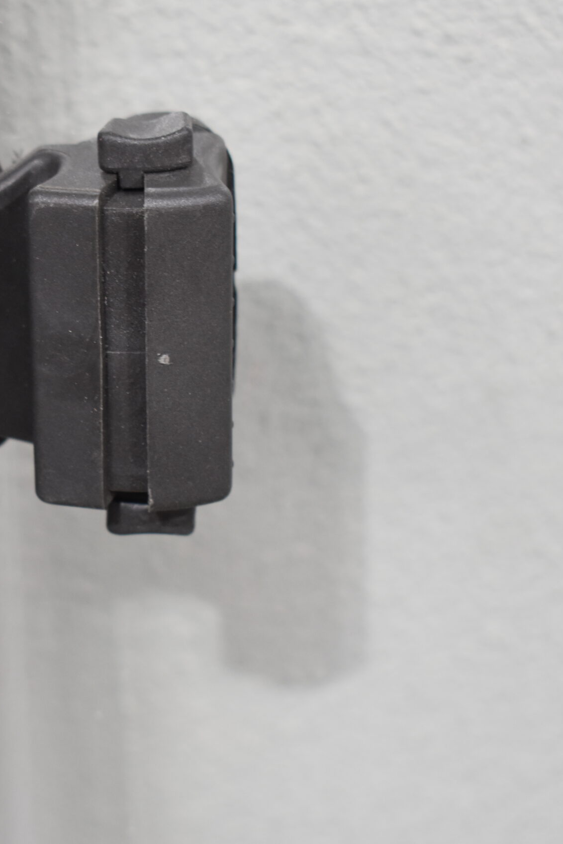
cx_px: 92
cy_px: 421
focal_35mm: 102
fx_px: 2387
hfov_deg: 13.4
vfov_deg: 20.1
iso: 800
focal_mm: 45
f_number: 5.3
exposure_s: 1/60
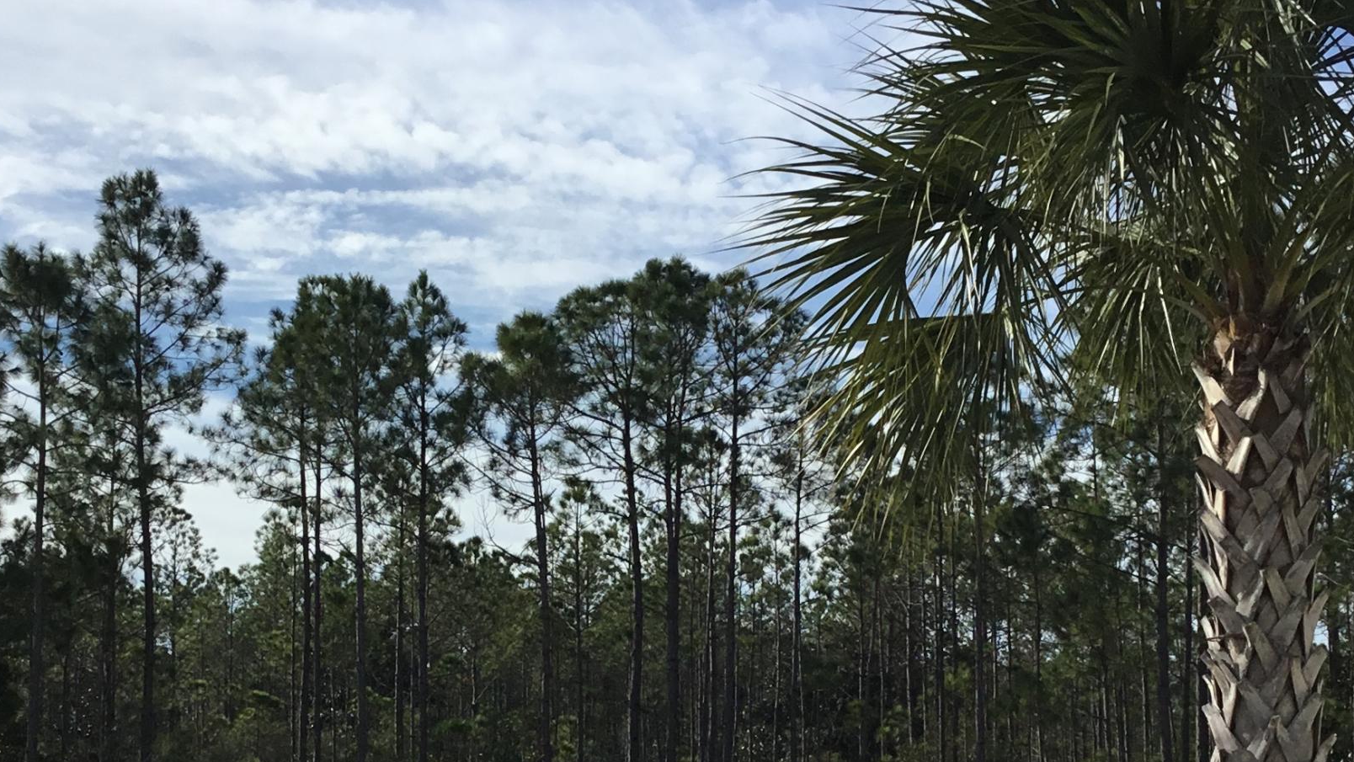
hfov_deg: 33.3
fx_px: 2262
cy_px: 650
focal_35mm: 63
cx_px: 647
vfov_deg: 18.9
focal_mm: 3.3
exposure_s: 1/1988
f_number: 2.4
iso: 25
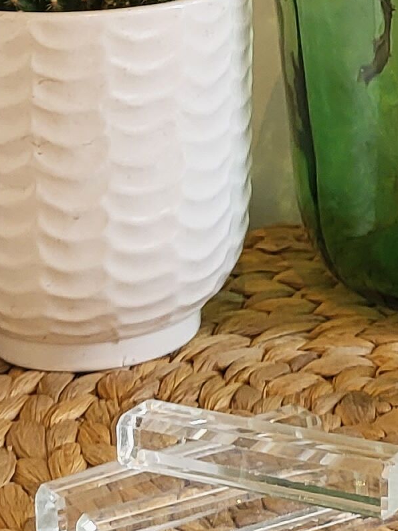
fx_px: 2009
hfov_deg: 11.0
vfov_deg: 13.9
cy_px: -330
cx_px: 515
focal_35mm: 131
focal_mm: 5.4
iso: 200
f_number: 1.8
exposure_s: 1/50
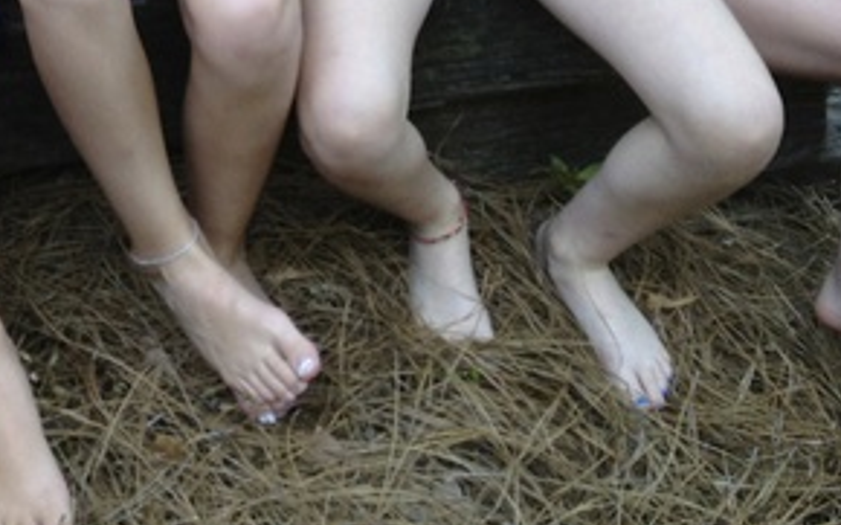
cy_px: -180
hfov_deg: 21.5
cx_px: -64
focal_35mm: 92
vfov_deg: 13.6
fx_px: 2108
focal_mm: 4.28
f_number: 2.4
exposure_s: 1/120
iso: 64
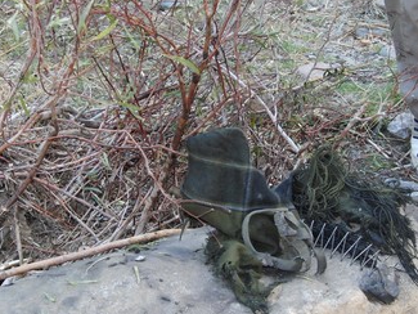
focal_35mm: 106
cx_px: 188
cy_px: 174
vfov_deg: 14.0
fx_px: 1280
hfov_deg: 18.5
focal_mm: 15.1
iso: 200
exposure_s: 1/250
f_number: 2.9
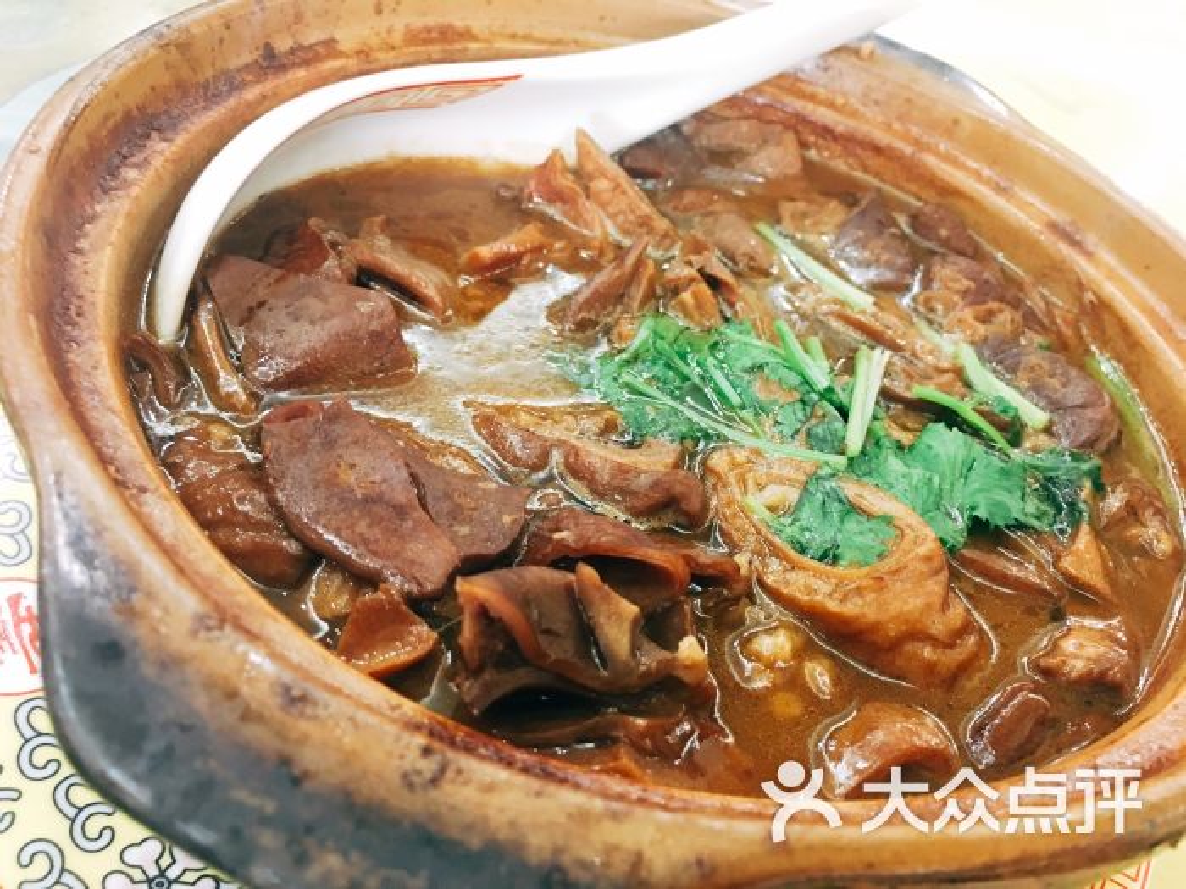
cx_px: 593
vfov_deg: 48.2
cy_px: 444
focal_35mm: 29
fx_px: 994
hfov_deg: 61.7
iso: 100
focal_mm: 4.15
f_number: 2.2
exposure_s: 1/8
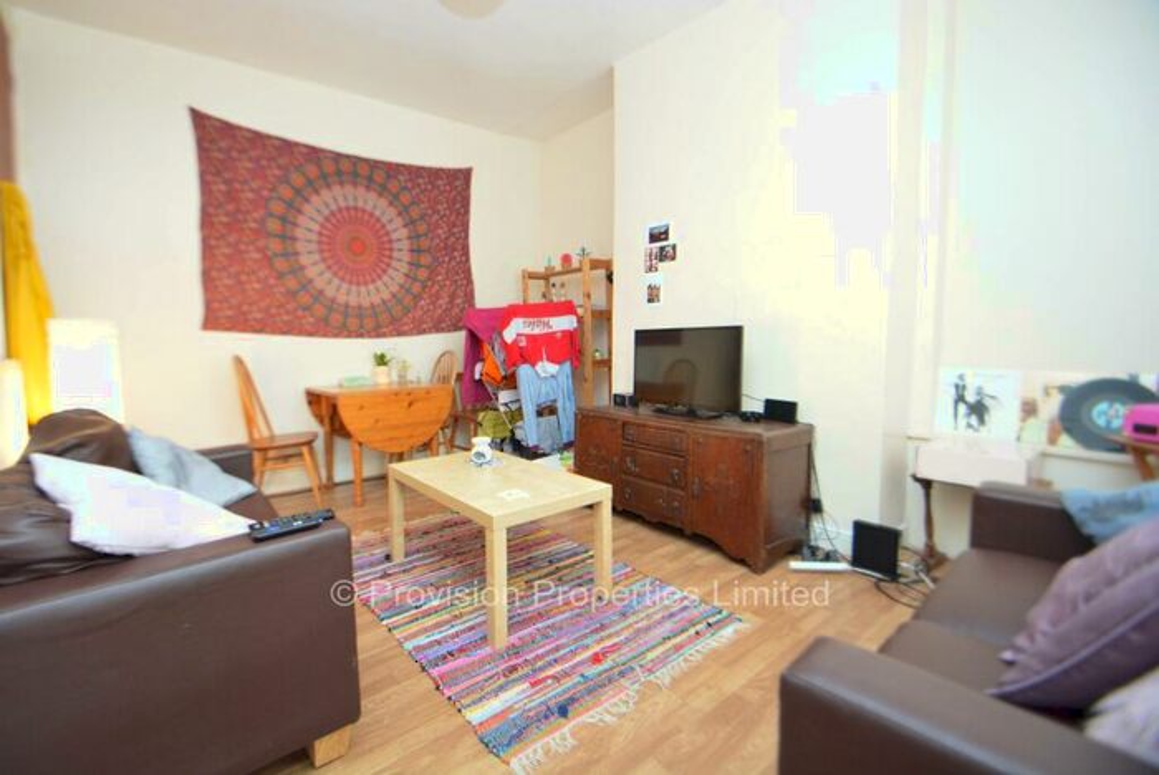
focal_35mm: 15
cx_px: 580
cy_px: 388
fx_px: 483
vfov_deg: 77.4
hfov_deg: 100.3
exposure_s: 1/30
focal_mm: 10
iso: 1400
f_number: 3.5
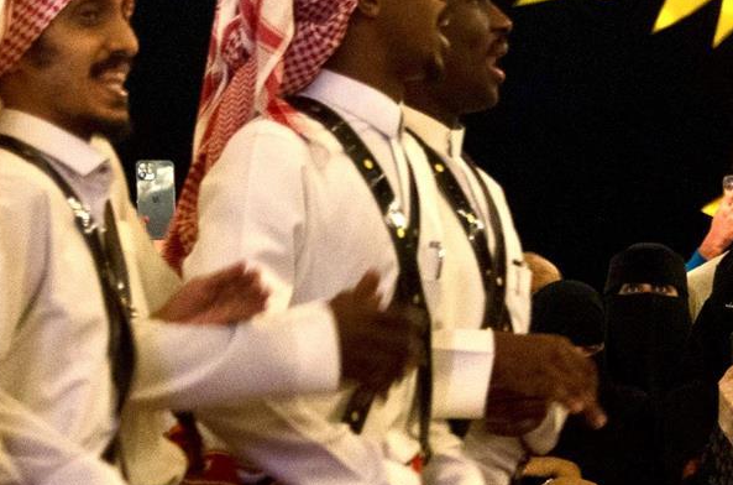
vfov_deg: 5.4
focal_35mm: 251
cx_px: 446
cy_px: 314
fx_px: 5097
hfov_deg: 8.2
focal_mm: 62
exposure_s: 1/80
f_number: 5.6
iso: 2000
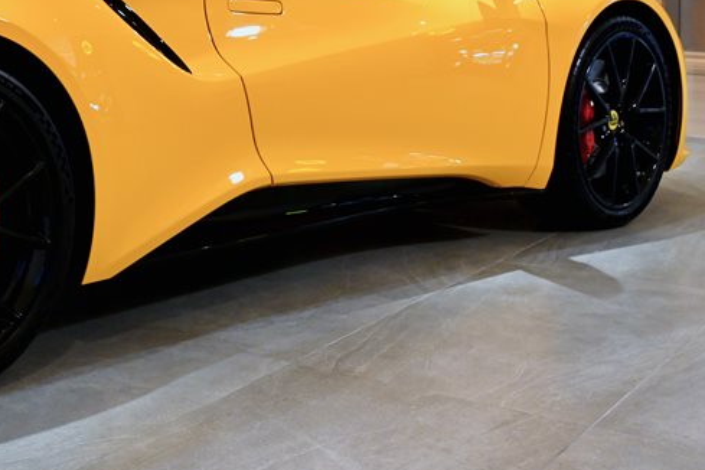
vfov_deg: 19.4
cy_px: -8
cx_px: 17
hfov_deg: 28.0
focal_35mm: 68
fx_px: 1332
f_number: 8
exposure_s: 1/30
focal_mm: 32.5
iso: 1600
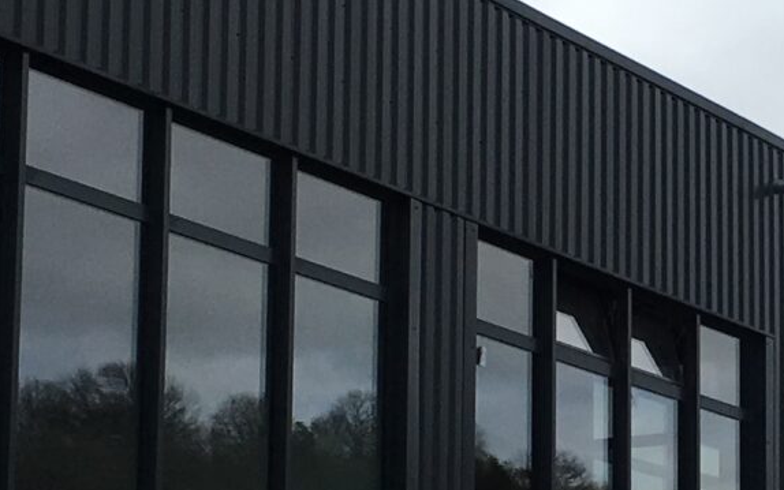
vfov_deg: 9.5
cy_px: 478
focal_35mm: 137
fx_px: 2928
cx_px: 804
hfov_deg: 15.0
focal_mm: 4.15
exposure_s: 1/1479
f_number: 2.2
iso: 25
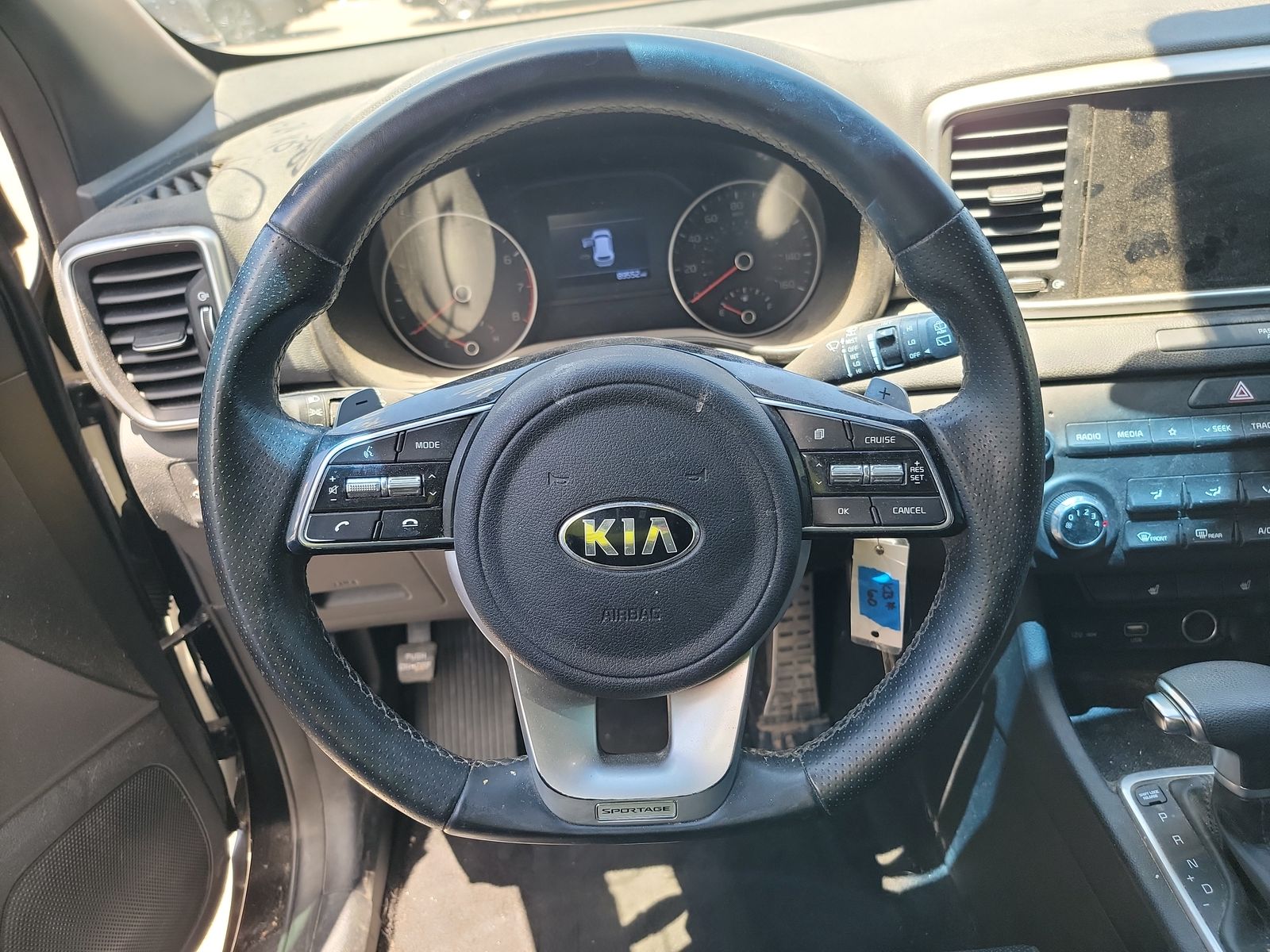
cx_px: 635
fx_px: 881
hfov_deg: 71.6
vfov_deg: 56.8
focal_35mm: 24
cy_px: 476
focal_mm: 6.7
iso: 79
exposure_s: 1/59
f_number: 1.8
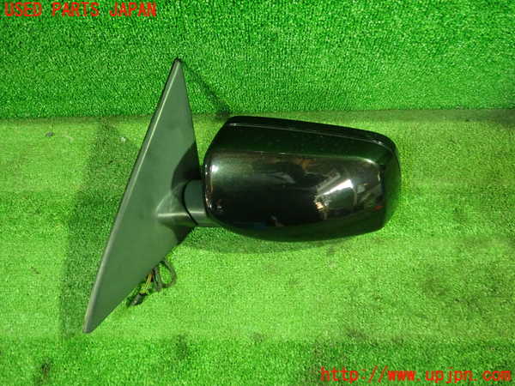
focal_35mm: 30
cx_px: 258
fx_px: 446
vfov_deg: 46.8
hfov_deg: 60.0
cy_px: 193
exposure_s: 1/30
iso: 1000
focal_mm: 5.5
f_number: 2.3
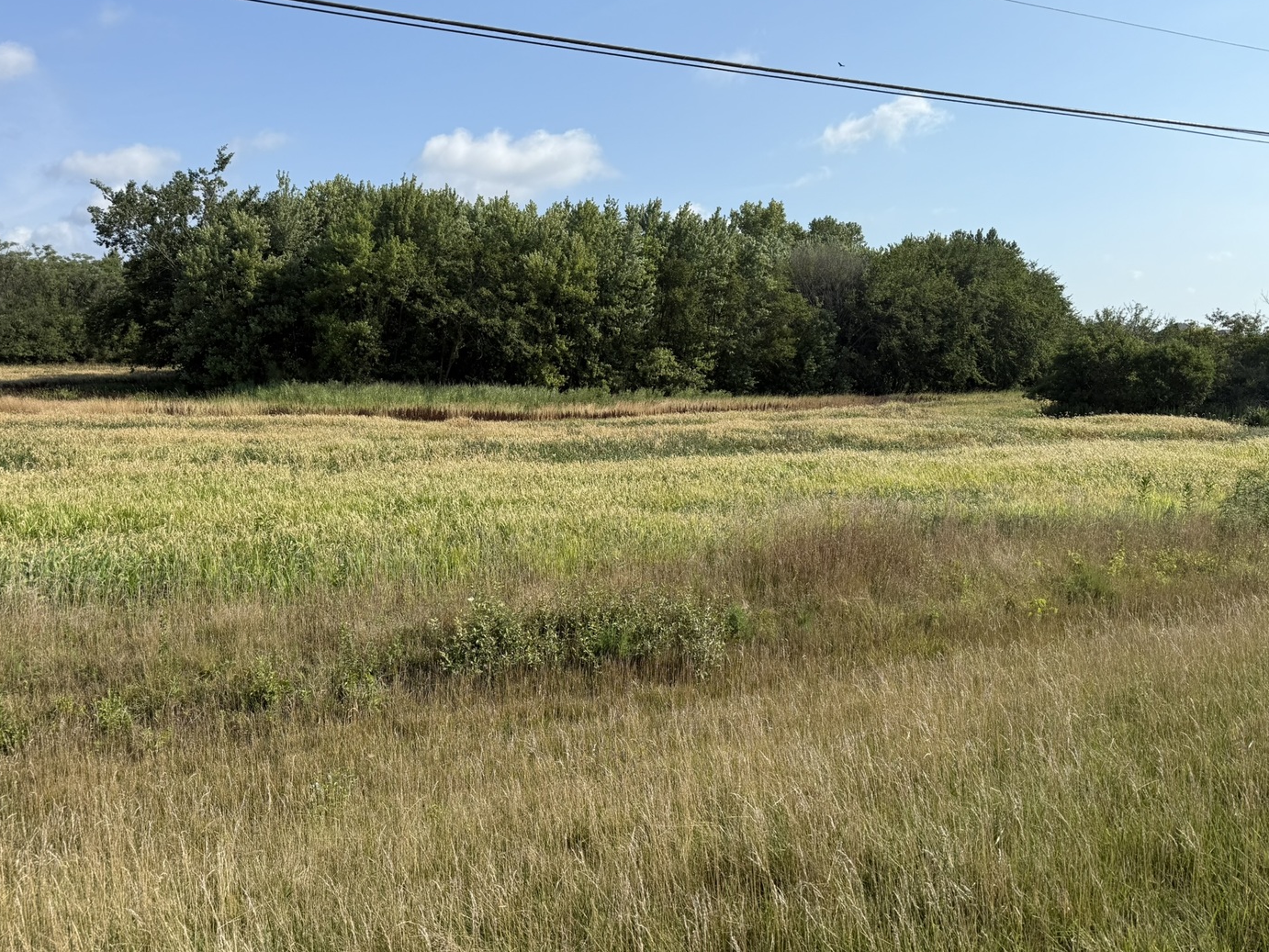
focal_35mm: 25
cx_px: 612
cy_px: 482
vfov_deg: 54.9
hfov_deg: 69.4
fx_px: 917
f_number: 1.78
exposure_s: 1/3953
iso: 80
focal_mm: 6.76
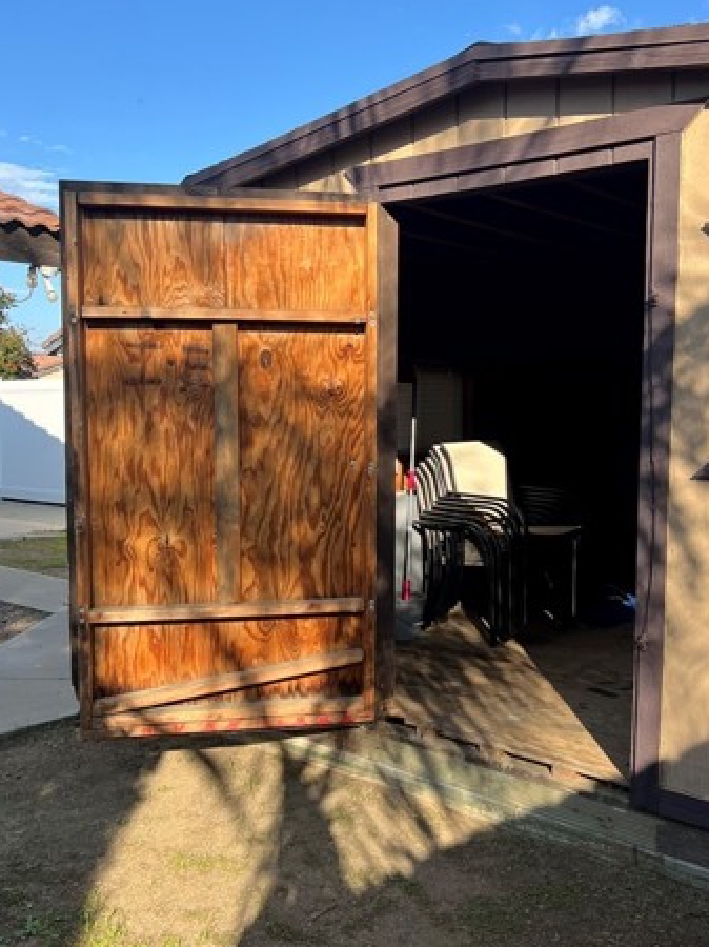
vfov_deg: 50.1
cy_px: 516
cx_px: 412
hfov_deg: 38.5
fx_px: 1011
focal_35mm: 37
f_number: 1.5
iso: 50
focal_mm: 5.7
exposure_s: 1/1645
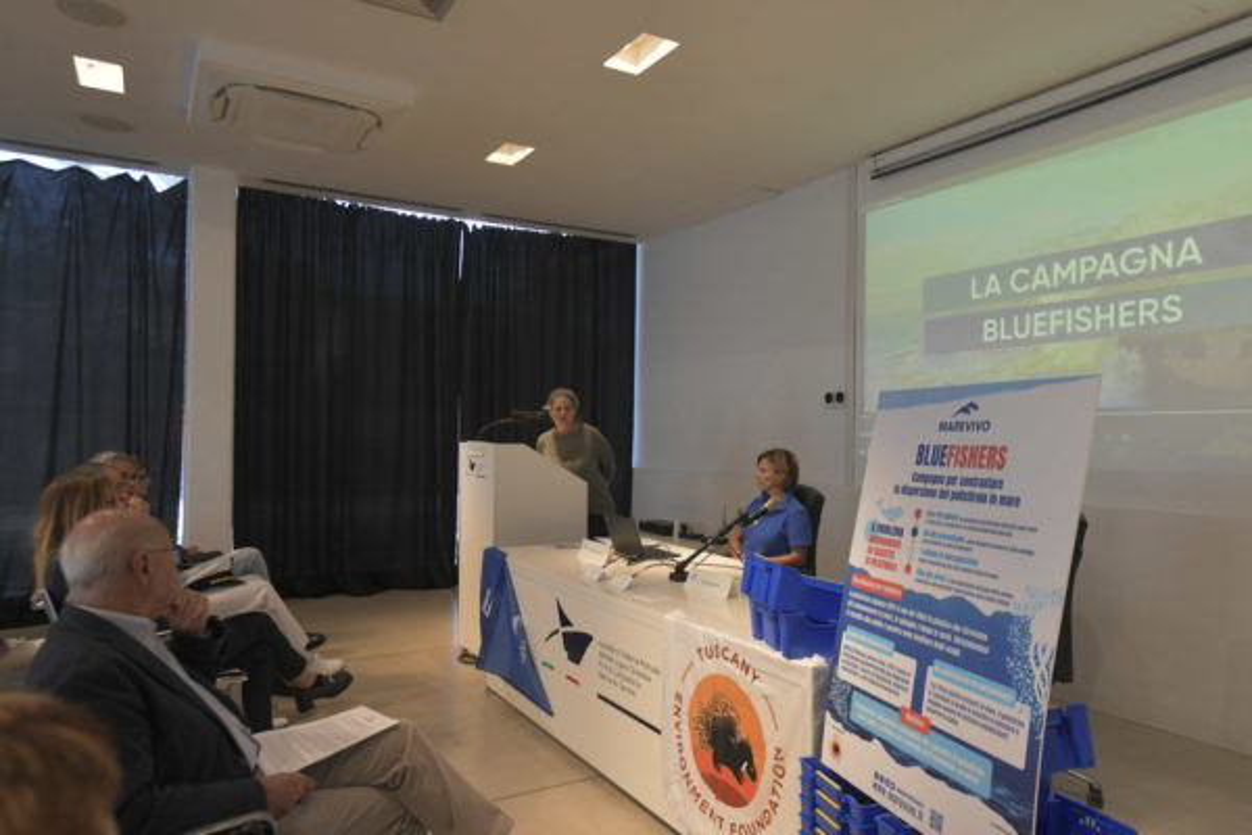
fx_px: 835
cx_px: 626
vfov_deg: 53.1
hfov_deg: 73.7
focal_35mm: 24
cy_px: 418
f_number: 5.6
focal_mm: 24
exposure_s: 1/200
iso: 2000
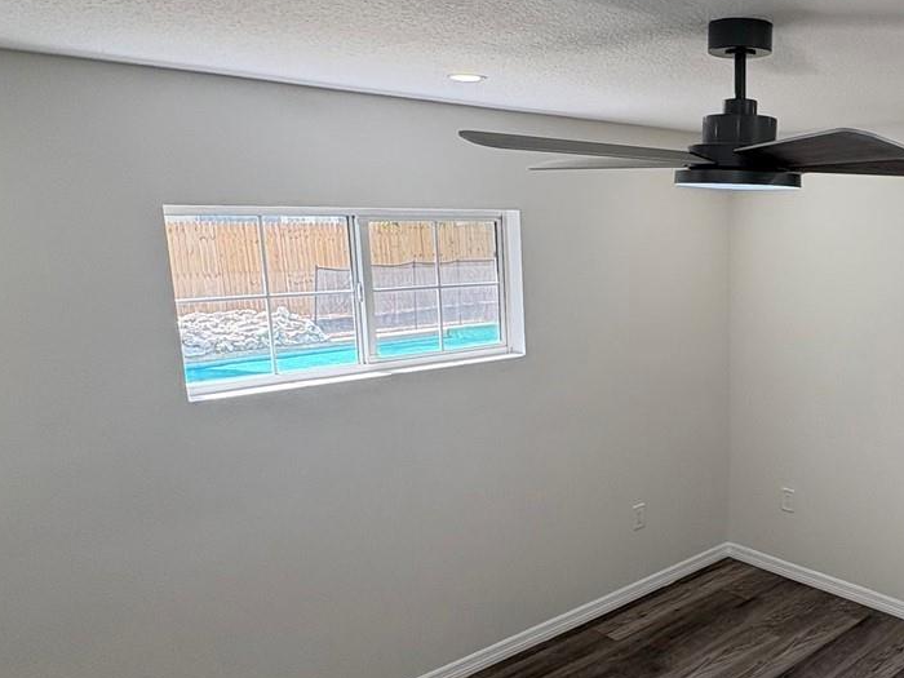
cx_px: 712
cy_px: 385
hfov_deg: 53.4
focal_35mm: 32
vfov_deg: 44.1
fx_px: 836
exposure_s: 1/130
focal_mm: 2.22
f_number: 2.2
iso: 64
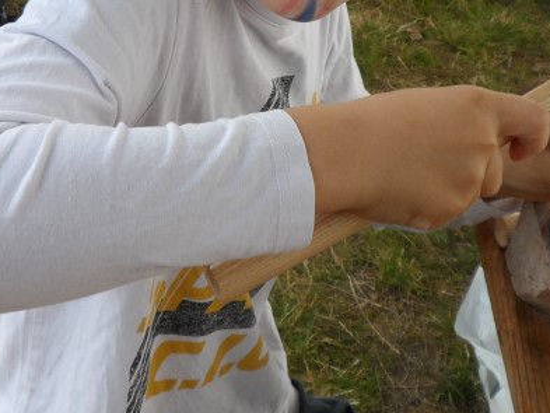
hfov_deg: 26.4
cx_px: 157
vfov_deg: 19.8
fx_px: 1160
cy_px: 34
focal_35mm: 73
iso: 80
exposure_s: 1/180
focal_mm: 4.9
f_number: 3.1
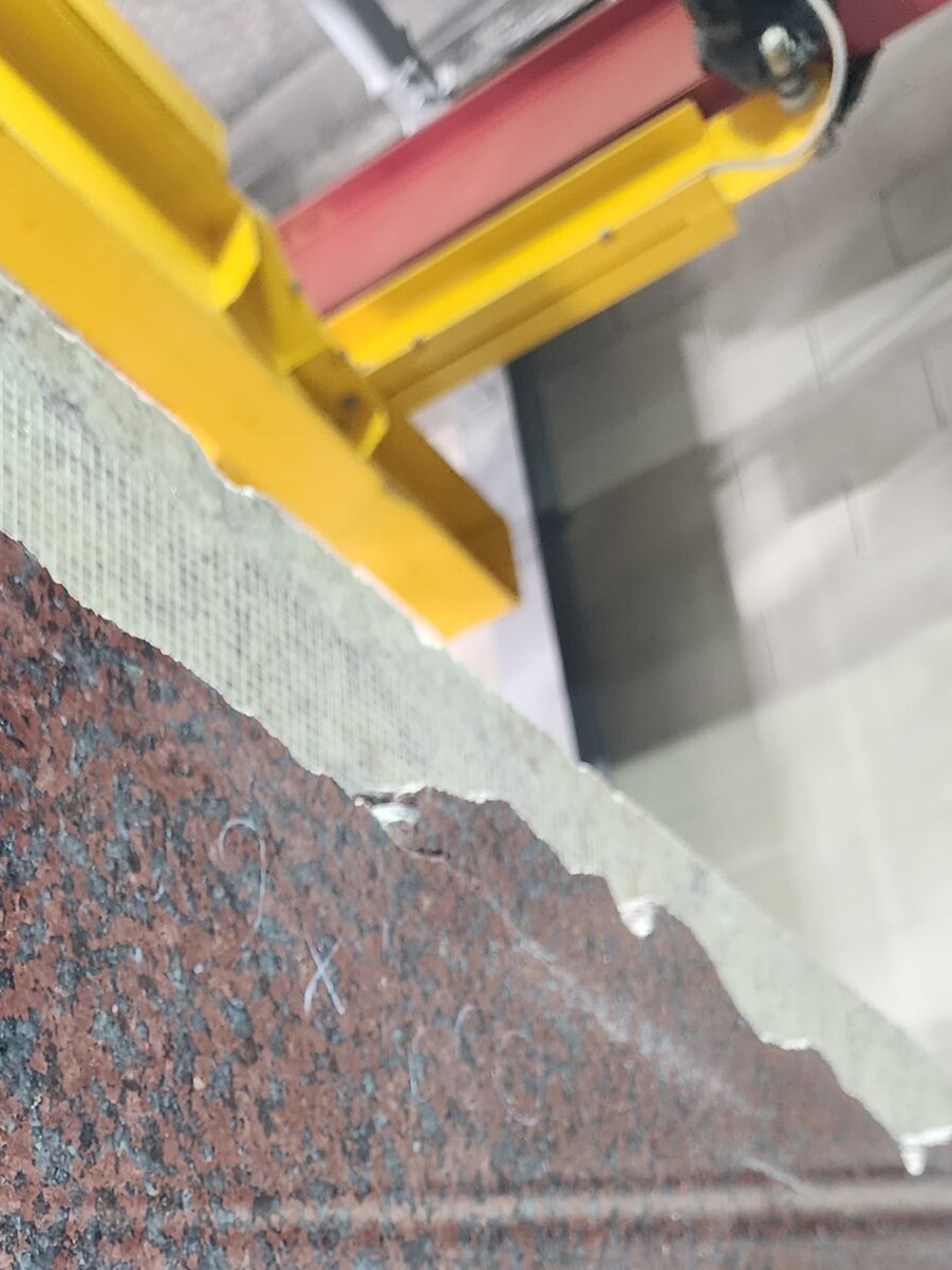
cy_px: 1226
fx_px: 1797
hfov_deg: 28.7
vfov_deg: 35.7
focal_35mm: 49
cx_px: 136
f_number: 1.8
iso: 400
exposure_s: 1/100
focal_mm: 6.4
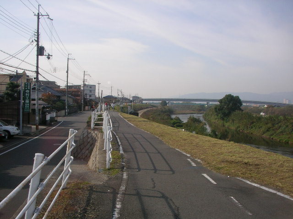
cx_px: 146
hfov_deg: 50.1
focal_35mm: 37
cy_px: 110
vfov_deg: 38.7
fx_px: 313
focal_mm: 5.7
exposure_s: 1/400
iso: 64
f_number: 2.8
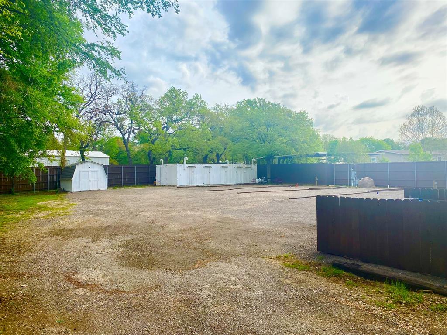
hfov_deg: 67.3
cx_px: 224
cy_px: 168
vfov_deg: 53.1
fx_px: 336
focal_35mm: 26
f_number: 1.8
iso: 32
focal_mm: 4.25
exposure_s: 1/752
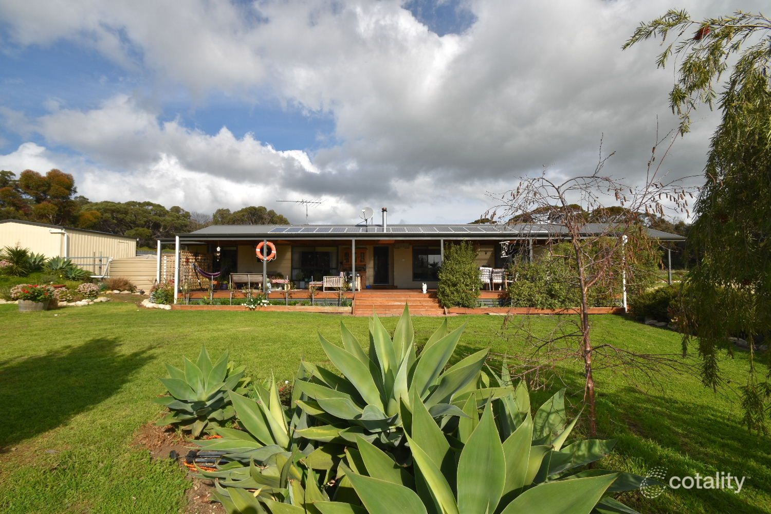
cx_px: 386
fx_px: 321
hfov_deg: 100.4
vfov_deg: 77.3
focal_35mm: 15
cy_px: 257
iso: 100
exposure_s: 1/200
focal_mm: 10
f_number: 11
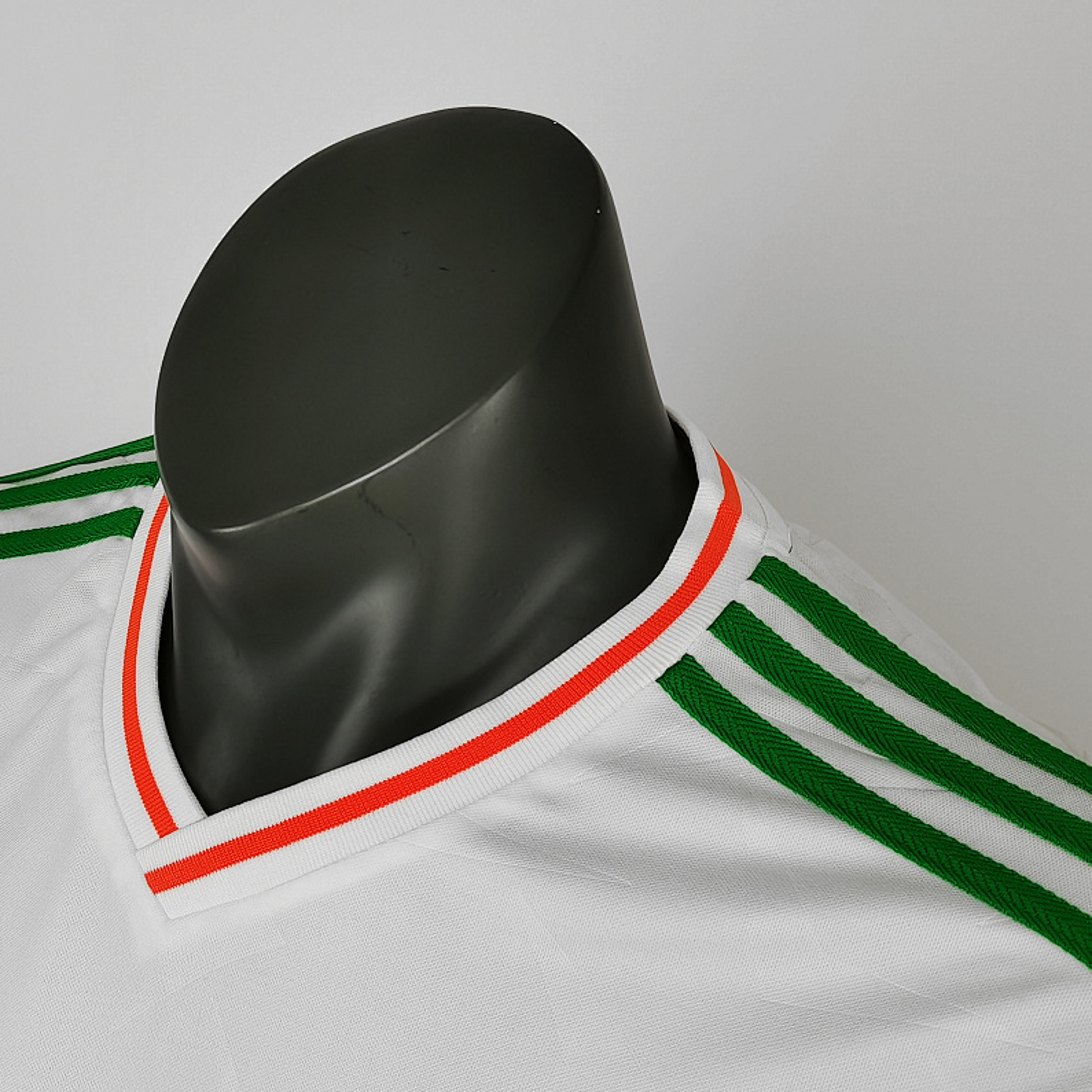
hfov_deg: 28.6
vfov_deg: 28.6
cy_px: 545
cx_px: 519
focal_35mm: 60
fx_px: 2141
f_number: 1.8
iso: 125
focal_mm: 5.58
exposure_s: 1/100
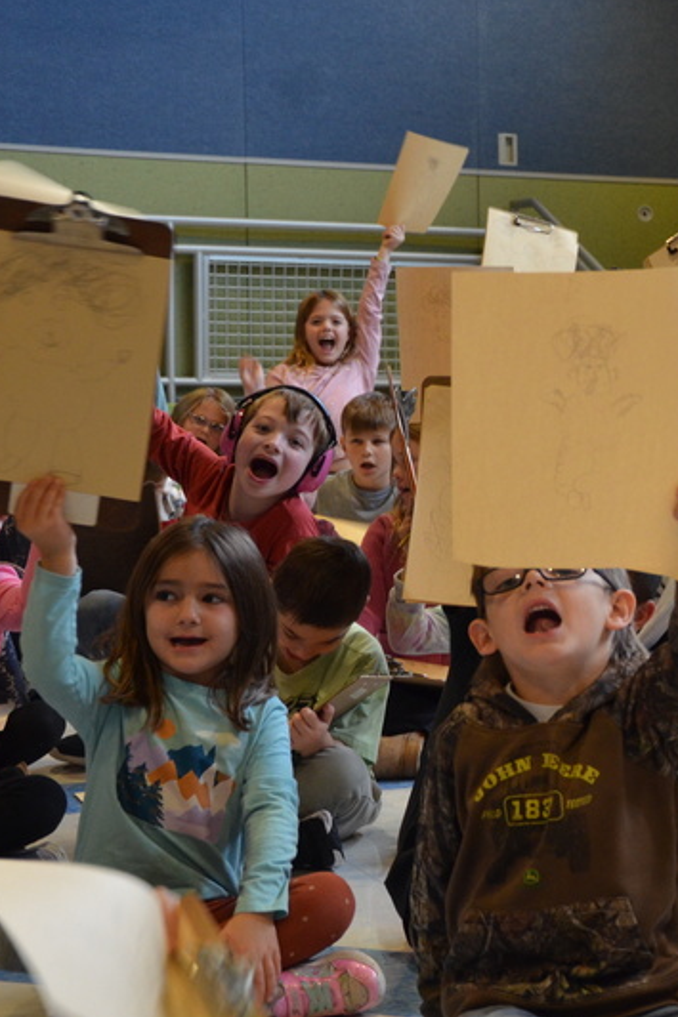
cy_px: 563
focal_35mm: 92
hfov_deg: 14.4
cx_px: 829
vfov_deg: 22.1
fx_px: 2600
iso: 1000
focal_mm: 32
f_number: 4.2
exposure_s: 1/30
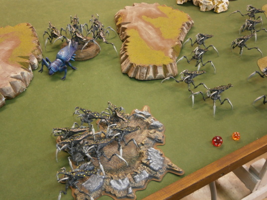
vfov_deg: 30.9
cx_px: 134
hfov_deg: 40.4
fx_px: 363
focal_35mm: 47
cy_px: 100
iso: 200
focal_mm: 8.3
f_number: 3.4
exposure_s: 1/15
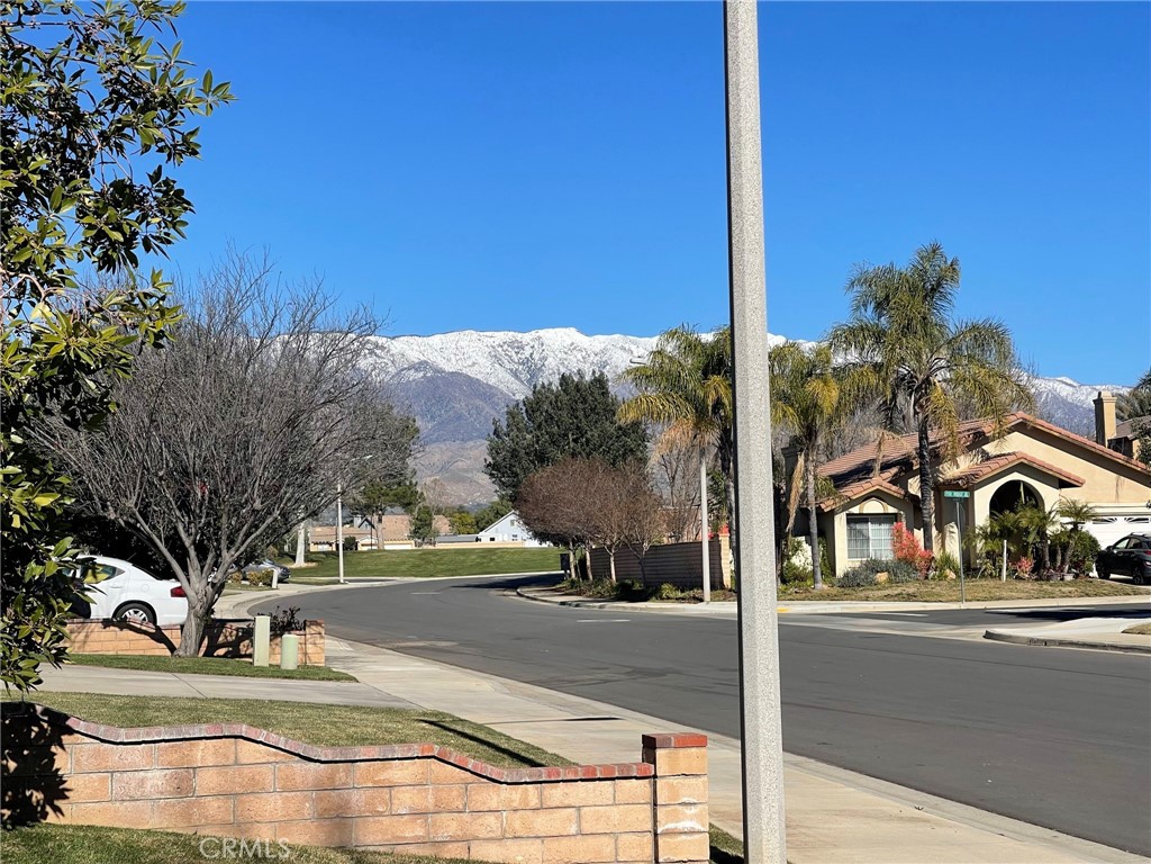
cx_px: 576
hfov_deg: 30.3
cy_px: 432
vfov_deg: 22.9
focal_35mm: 64
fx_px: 2128
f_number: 2.2
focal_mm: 7.5
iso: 20
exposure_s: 1/1647
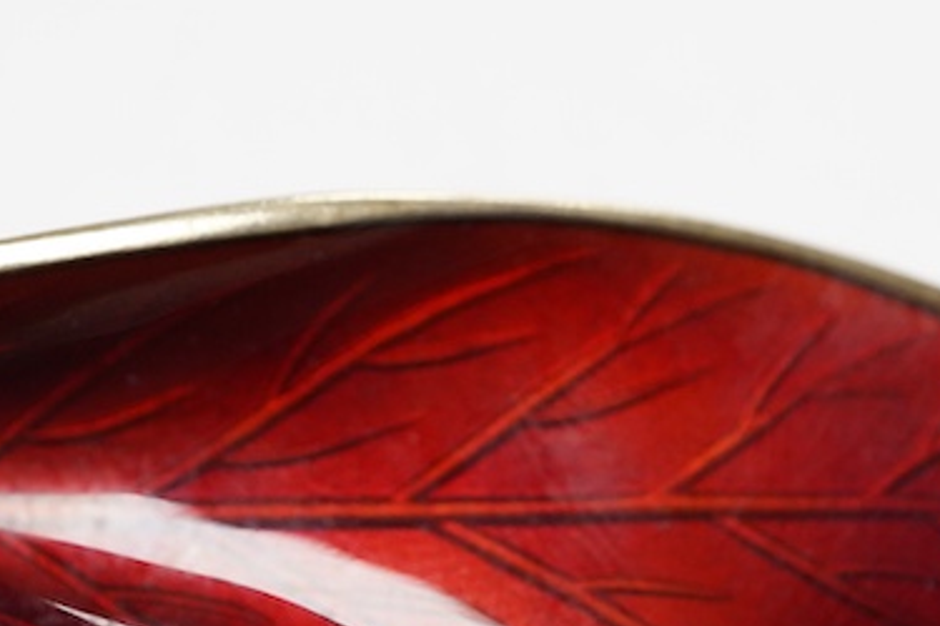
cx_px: 381
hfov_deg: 18.9
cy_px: 531
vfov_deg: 12.6
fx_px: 2820
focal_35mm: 108
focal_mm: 30
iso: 1250
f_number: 9
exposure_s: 1/125
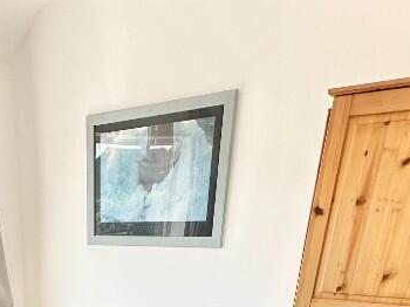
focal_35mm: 41
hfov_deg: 42.6
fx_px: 485
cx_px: 53
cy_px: 448
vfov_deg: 26.5
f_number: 2.2
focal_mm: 2.22
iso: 40
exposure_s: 1/175
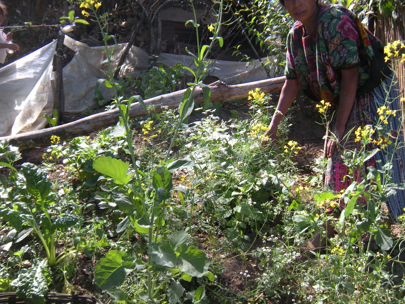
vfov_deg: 35.1
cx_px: 228
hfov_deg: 45.7
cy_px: 143
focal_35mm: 41
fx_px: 480
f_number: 3.8
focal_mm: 5.9
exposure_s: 1/95.1
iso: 64
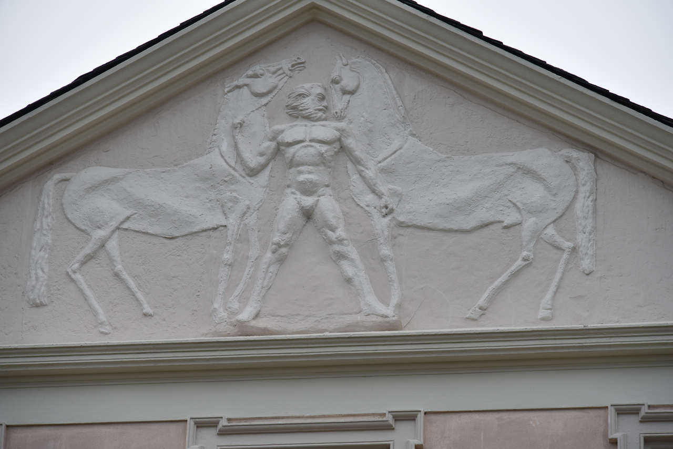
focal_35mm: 200
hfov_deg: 10.3
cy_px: 224
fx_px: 3739
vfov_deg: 6.9
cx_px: 336
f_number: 8
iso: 100
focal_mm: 200
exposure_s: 1/400
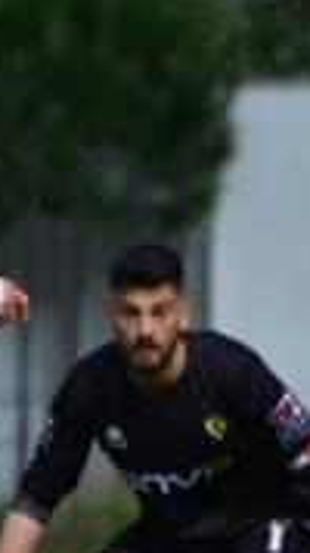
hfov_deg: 1.1
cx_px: -360
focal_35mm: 1083
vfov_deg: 2.0
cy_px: 410
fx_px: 15841
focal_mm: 300
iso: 400
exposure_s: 1/2500
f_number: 5.6
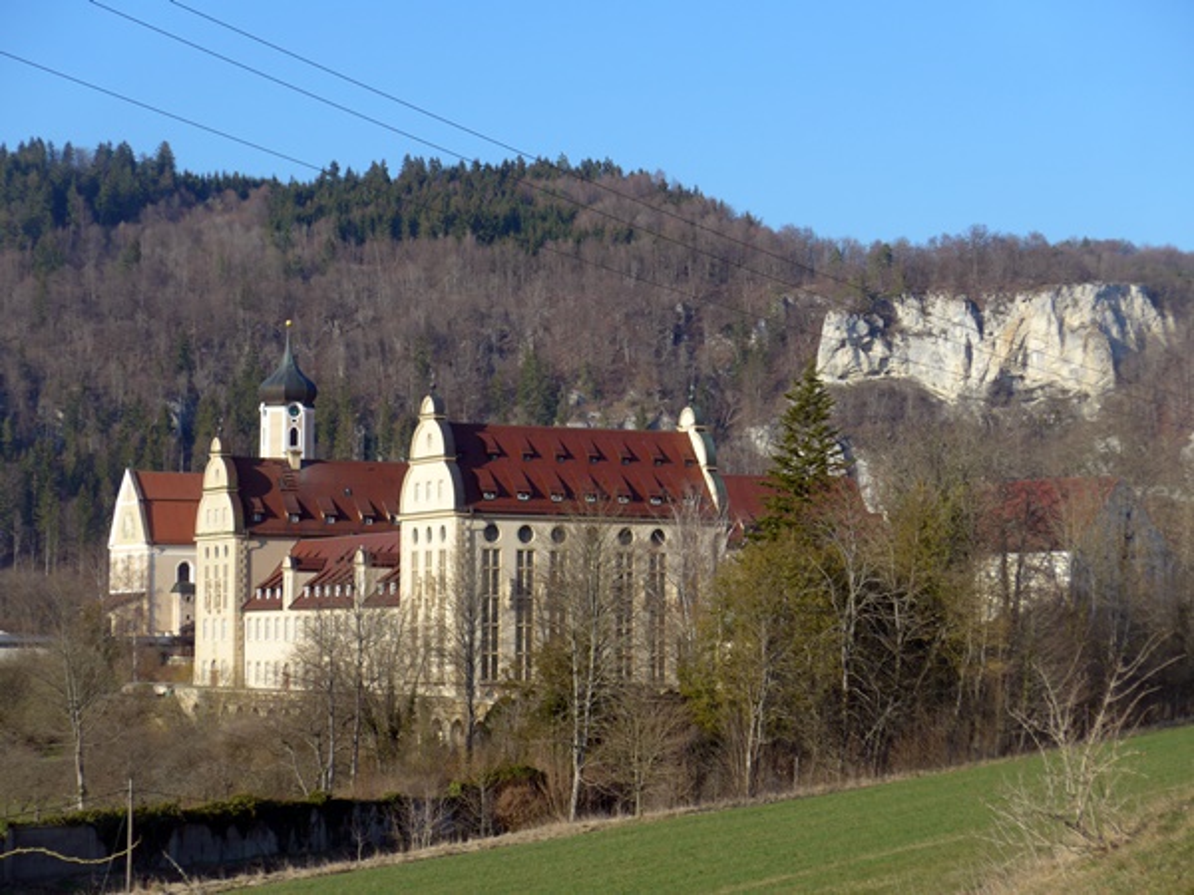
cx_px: 597
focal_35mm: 95
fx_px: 3277
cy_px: 448
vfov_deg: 15.6
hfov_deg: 20.7
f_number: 4.8
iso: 80
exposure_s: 1/320
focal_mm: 20.4
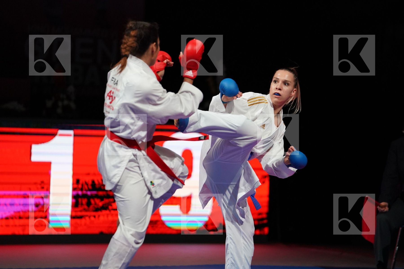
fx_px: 2244
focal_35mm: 200
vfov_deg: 6.9
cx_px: 202
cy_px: 134
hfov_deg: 10.3
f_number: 2.8
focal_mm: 200
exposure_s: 1/1000
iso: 3200
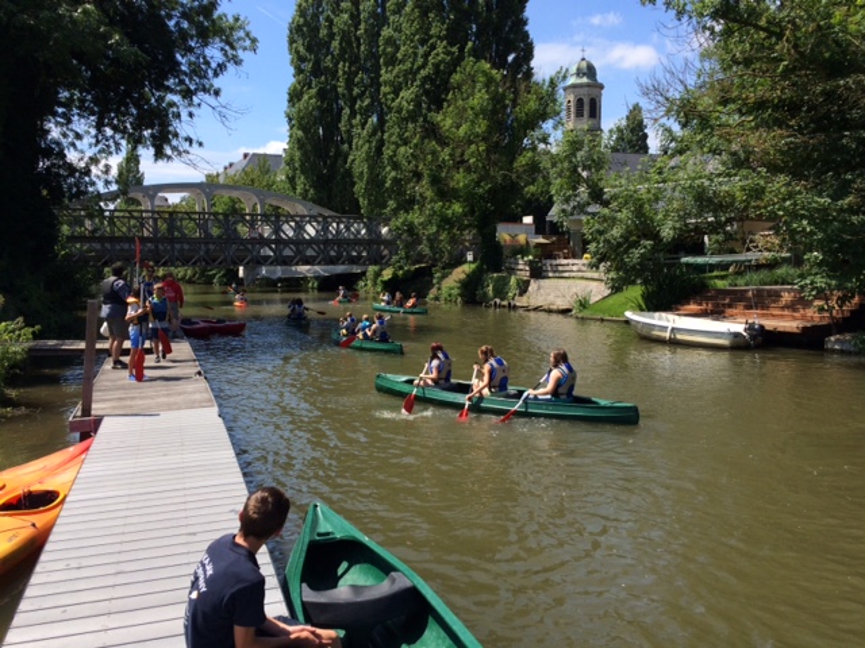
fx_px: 725
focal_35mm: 29
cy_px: 324
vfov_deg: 48.2
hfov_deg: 61.7
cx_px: 432
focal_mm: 4.15
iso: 32
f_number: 2.2
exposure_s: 1/1466
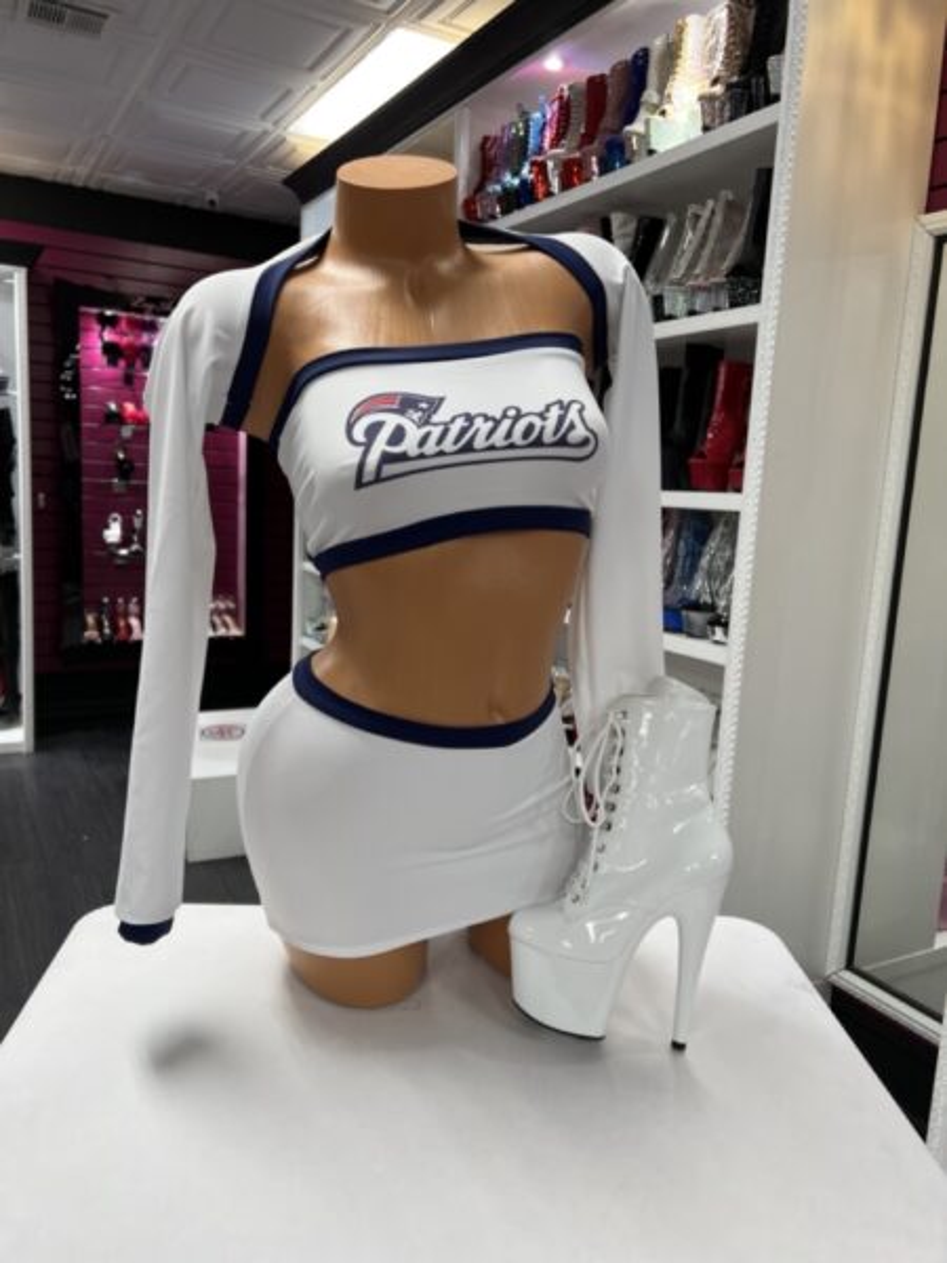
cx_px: 474
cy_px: 632
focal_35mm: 26
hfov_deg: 53.1
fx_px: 948
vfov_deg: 67.3
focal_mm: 5.7
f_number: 1.5
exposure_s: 1/60
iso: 64
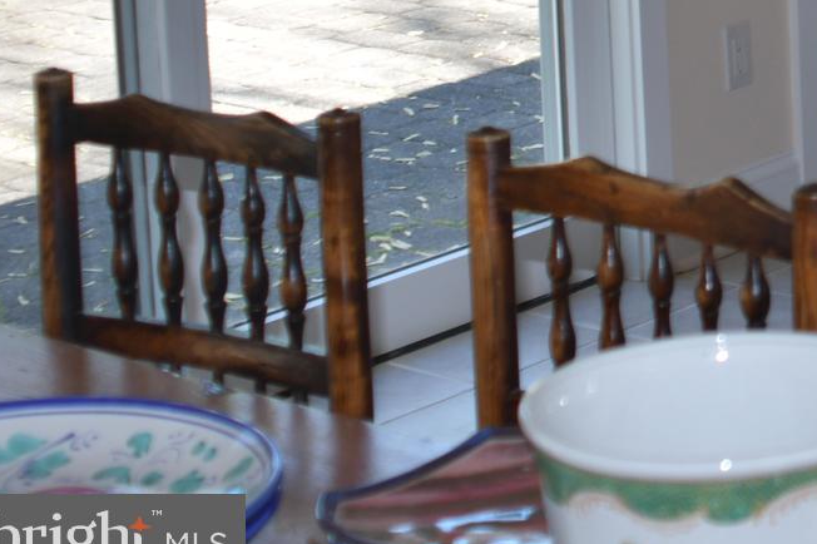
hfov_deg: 14.4
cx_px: 1251
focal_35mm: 132
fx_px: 2994
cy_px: -270
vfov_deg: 10.1
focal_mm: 28
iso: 200
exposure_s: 1/250
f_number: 3.5
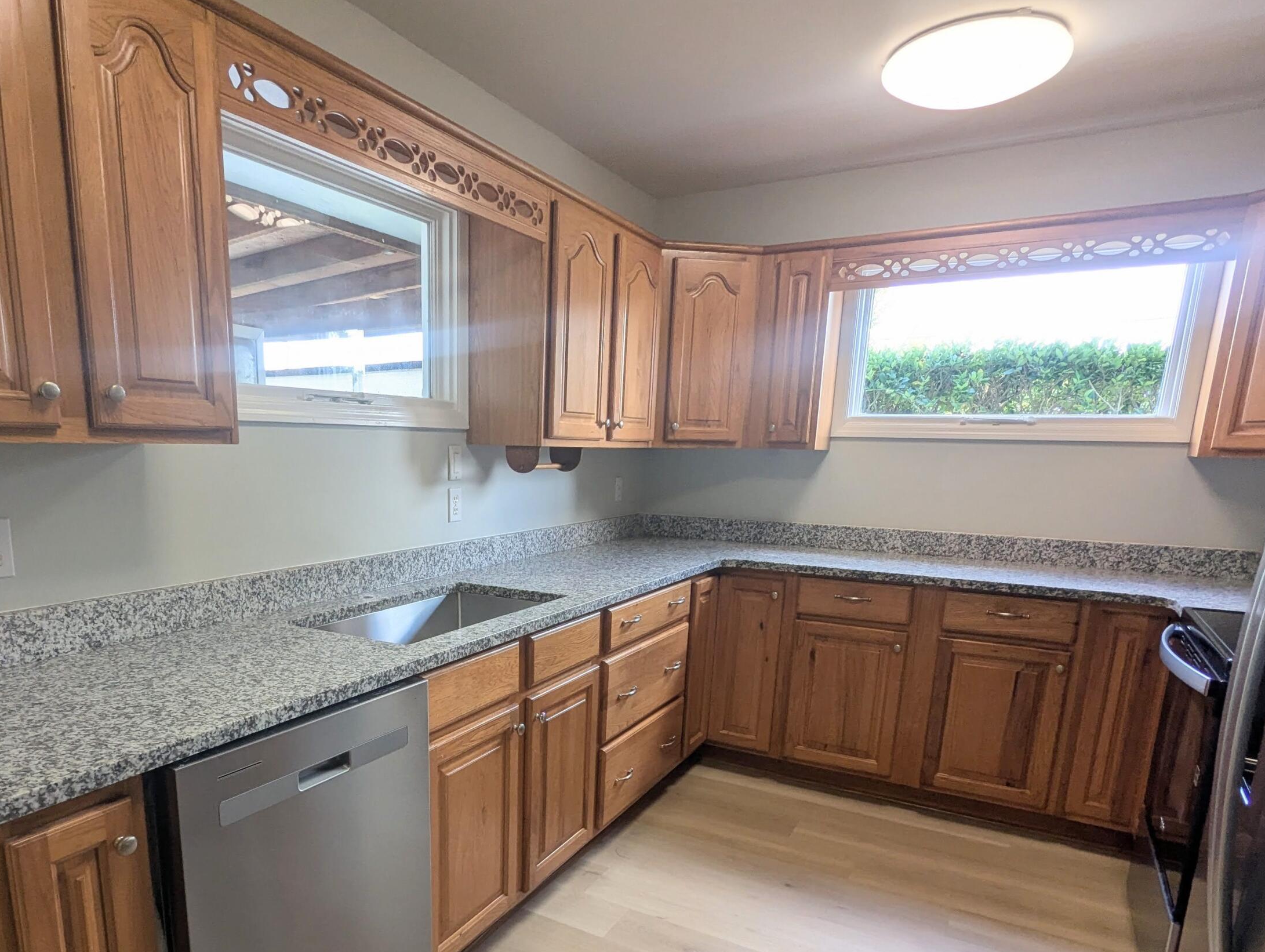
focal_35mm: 22
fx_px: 805
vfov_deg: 60.1
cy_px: 616
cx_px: 488
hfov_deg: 75.2
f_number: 2.2
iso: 97
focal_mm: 2.35
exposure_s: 1/120
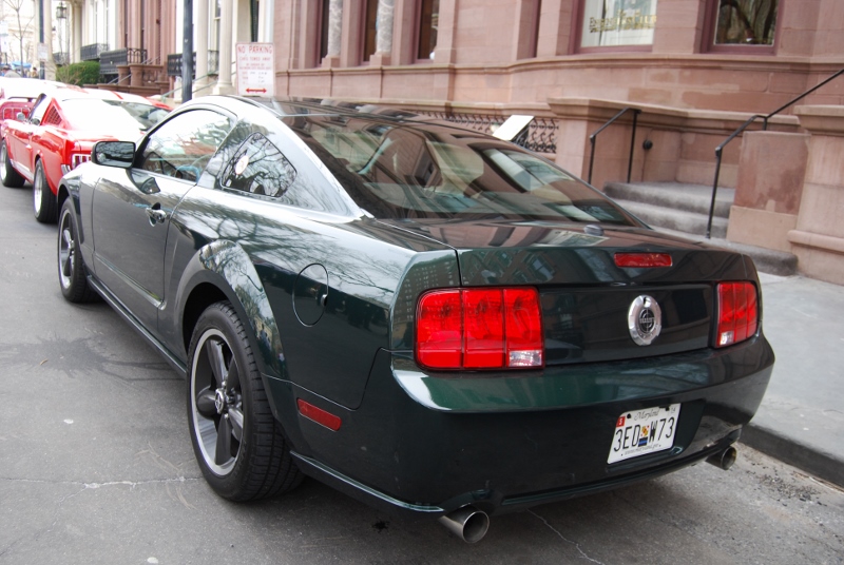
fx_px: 775
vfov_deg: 40.1
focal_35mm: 33
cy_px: 282
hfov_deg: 57.2
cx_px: 422
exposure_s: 1/125
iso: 200
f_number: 5.6
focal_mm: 22
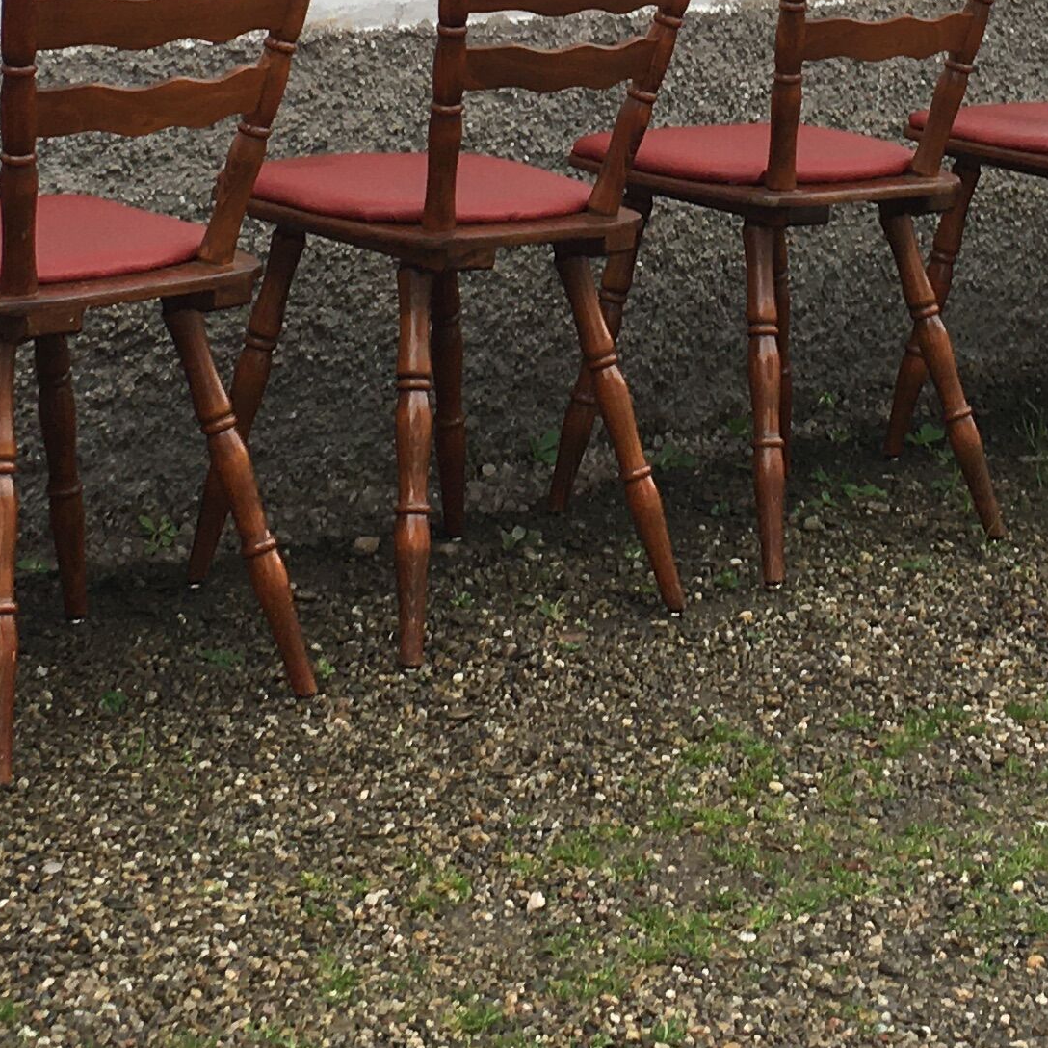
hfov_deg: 18.3
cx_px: 687
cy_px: -144
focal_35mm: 95
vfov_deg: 17.6
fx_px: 3254
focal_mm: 4.15
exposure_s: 1/228
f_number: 2.2
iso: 25
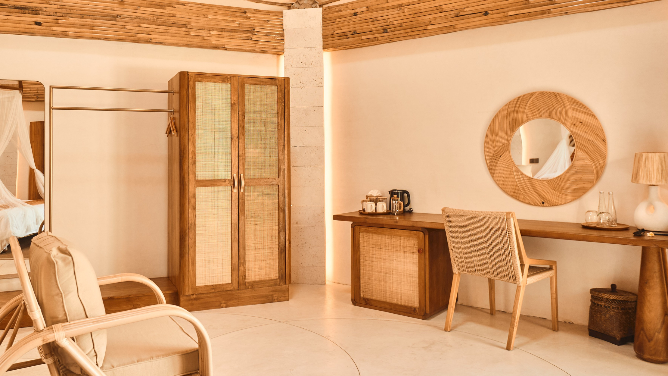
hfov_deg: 65.9
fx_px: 514
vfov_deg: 39.9
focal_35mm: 29
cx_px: 296
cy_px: 144
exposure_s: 1/50
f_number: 3.5
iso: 250
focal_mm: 16
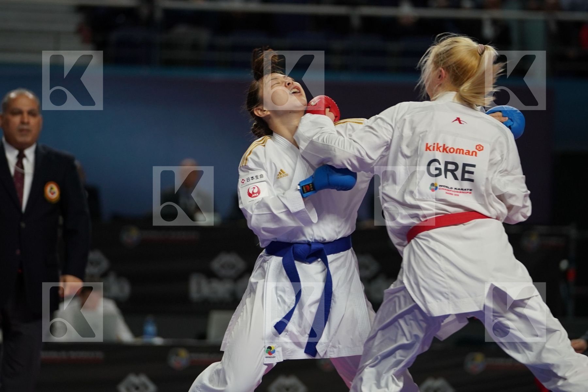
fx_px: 4018
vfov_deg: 5.6
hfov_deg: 8.4
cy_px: 196
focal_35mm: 246
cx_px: 294
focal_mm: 164
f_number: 2.8
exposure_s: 1/1000
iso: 1000
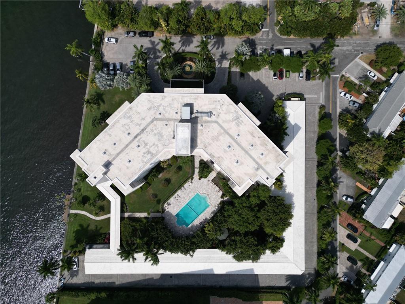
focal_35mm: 24
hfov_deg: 71.6
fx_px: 281
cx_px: 202
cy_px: 152
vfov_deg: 56.8
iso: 110
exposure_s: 1/5000
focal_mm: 6.72
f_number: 1.7
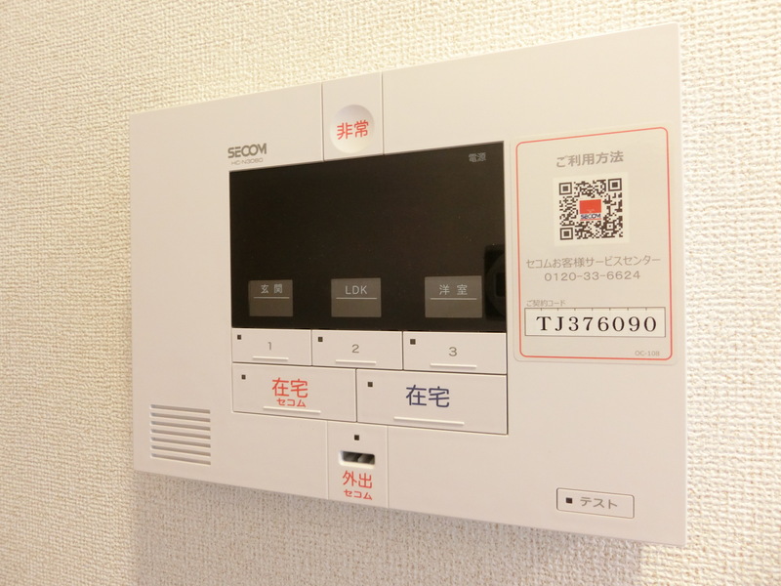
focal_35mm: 19
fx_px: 429
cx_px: 390
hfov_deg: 84.7
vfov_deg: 68.7
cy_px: 293
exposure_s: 1/40
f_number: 2.7
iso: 400
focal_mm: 4.06
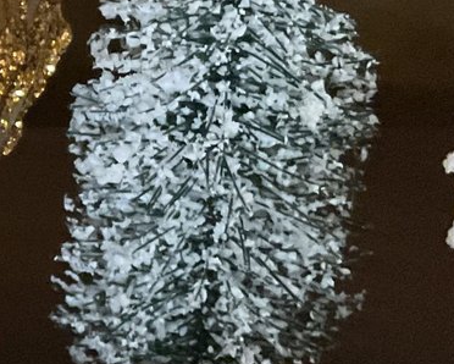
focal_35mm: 115
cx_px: -289
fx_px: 1546
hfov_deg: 15.1
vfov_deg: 13.2
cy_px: -10
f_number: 1.8
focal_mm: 3
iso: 500
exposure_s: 1/30
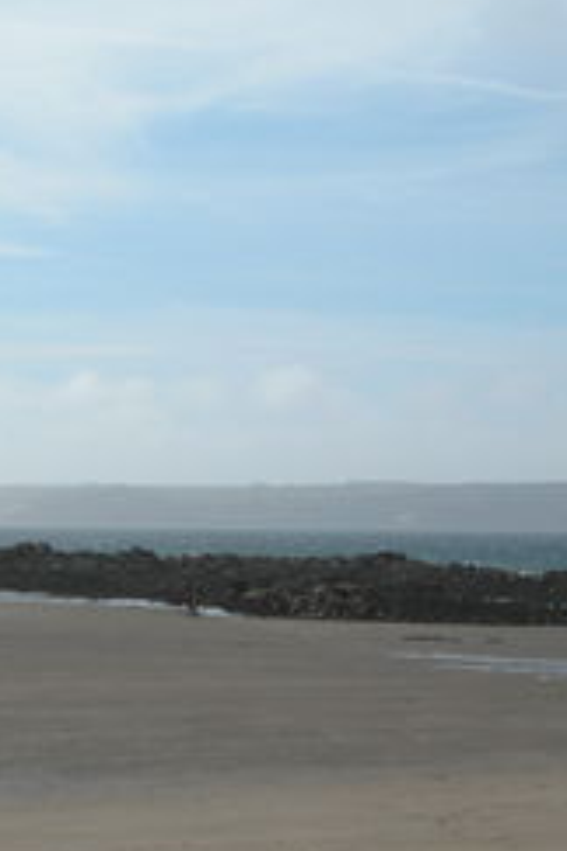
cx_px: 70
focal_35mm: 120
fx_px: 2835
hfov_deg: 11.4
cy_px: 469
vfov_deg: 17.1
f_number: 7.4
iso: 100
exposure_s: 1/396
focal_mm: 17.8
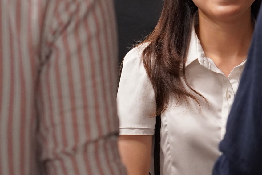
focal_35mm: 317
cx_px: 131
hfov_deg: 6.5
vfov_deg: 4.3
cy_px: 40
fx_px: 2309
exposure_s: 1/160
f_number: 4
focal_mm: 75
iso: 1600
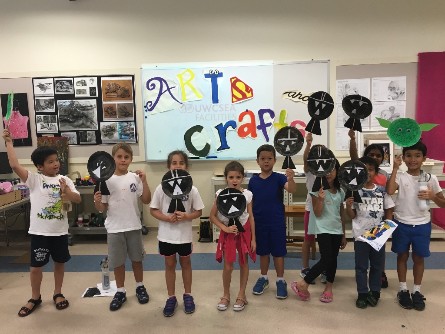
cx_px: 222
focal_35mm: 29
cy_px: 167
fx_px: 373
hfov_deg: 61.7
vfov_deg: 48.2
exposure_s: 1/33
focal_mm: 4.15
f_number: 2.2
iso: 50
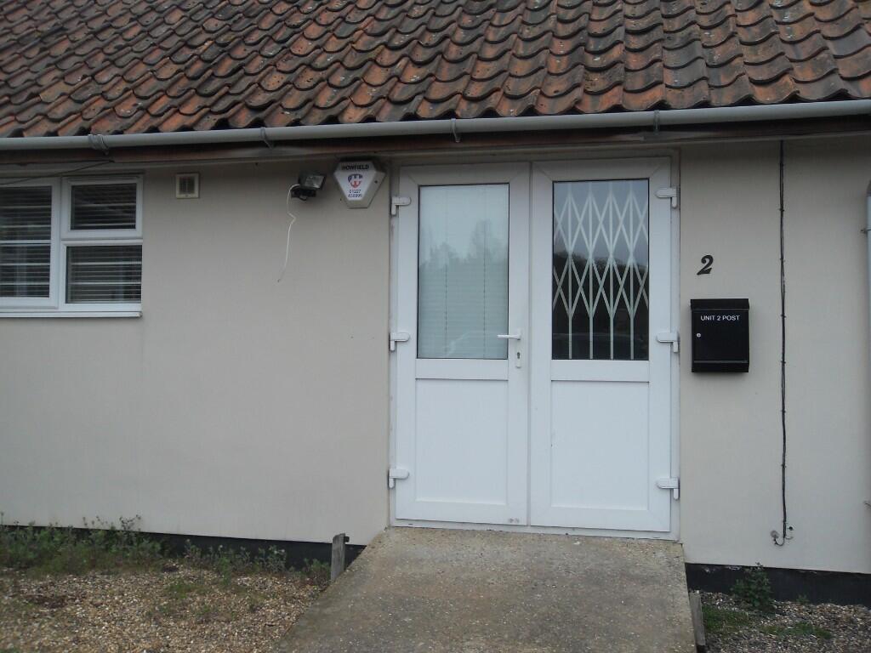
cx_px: 436
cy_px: 326
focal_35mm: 35
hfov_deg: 52.6
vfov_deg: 40.7
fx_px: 881
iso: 80
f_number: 3.5
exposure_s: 1/90
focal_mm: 6.3
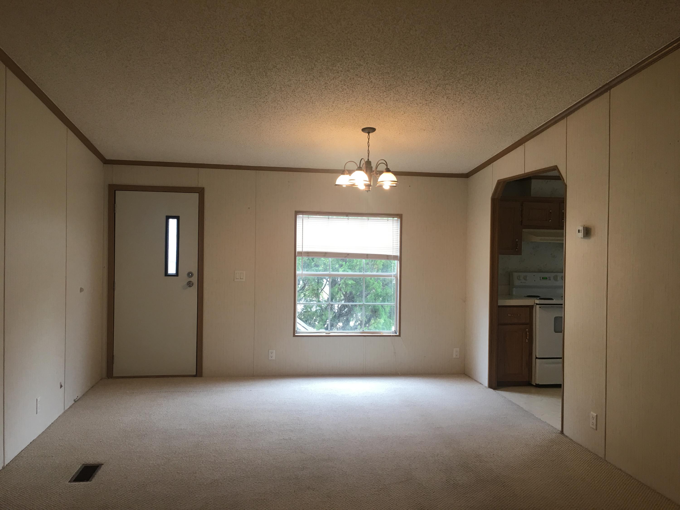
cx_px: 340
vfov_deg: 48.2
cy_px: 255
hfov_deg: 61.7
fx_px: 570
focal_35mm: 29
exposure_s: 1/15
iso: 25
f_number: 2.2
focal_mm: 4.15
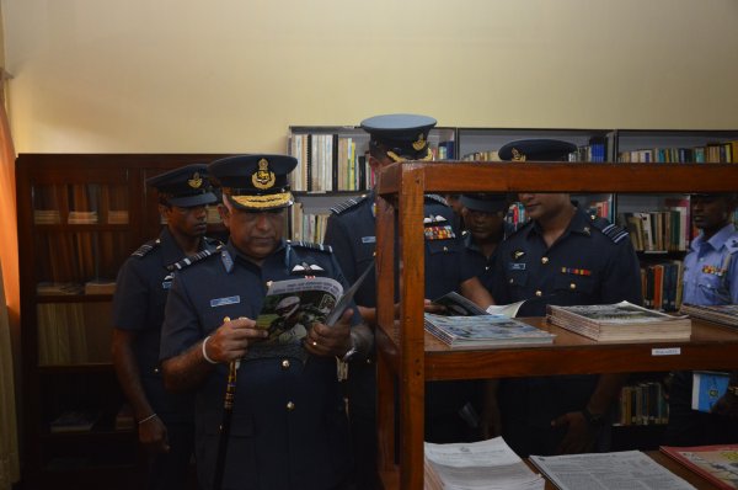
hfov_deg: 57.3
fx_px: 675
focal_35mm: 33
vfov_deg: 39.8
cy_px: 245
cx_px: 369
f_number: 3.8
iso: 1400
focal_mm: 22
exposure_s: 1/60
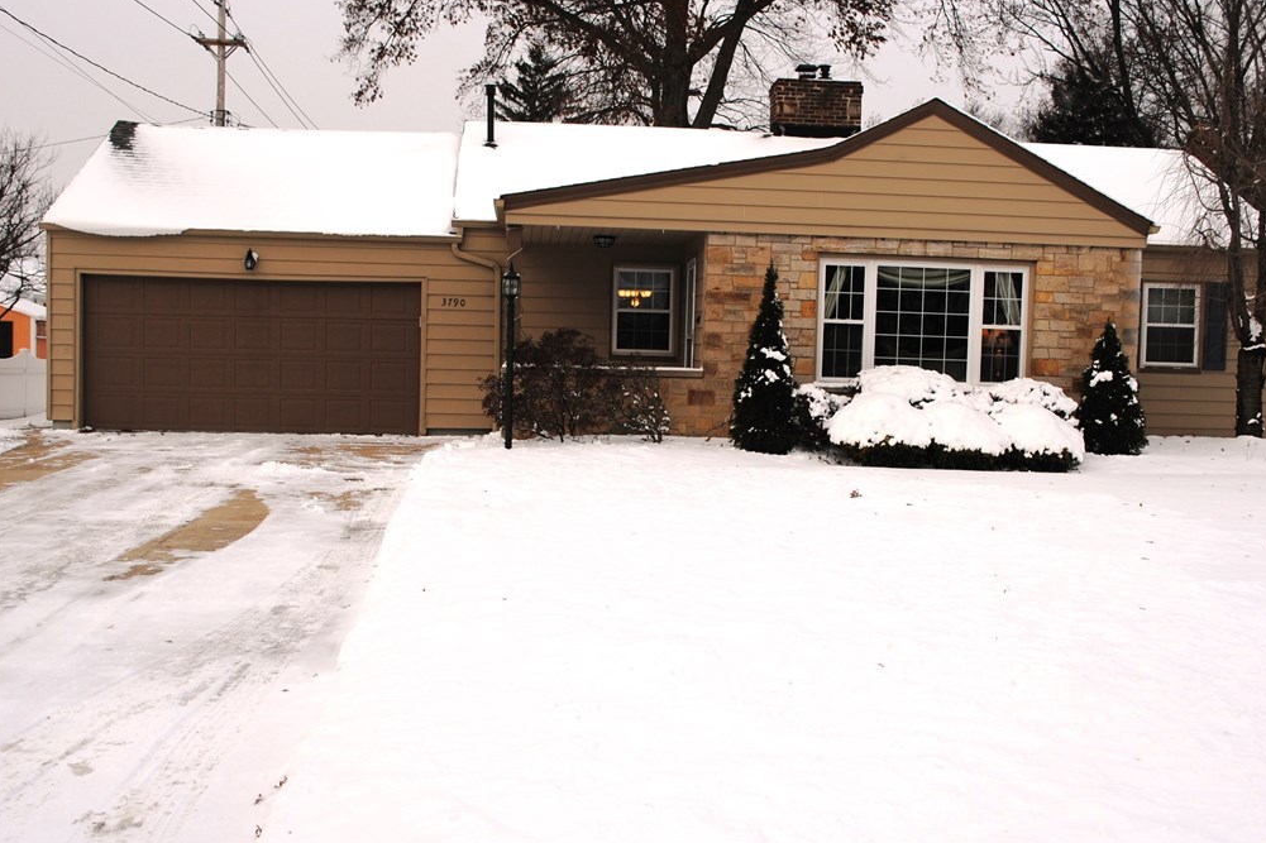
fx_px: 1371
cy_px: 434
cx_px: 660
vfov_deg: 34.2
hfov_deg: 49.5
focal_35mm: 39
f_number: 6.3
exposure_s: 1/160
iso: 100
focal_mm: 24
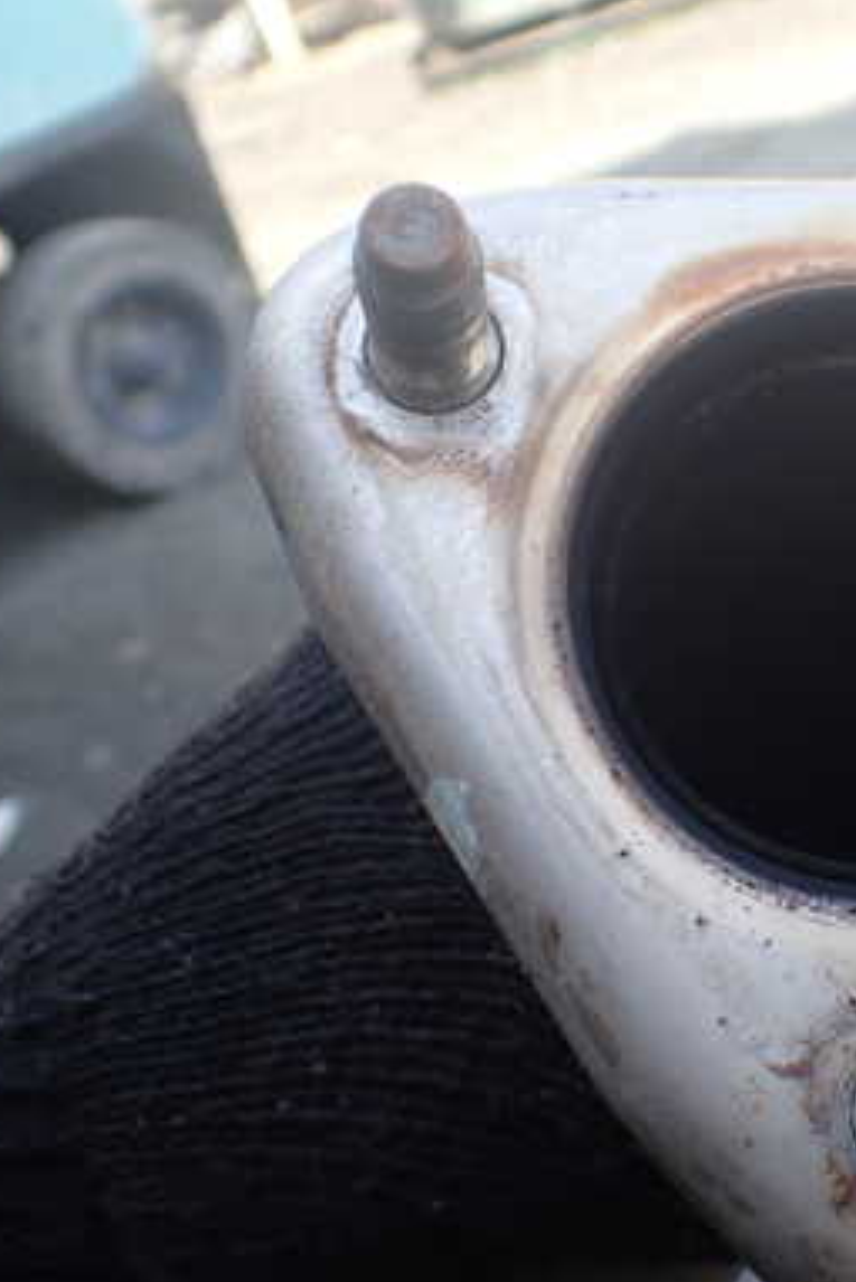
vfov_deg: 40.3
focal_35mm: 49
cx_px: 796
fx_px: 1746
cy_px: 587
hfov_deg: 26.5
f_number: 2.3
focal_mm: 5.4
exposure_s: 1/200
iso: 100
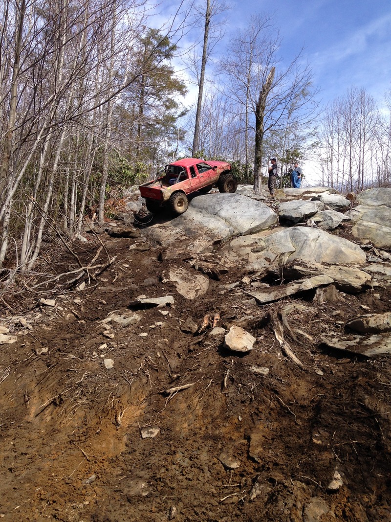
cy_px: 261
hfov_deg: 42.9
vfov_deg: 55.4
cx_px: 196
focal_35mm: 33
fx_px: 497
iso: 50
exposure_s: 1/742
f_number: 2.4
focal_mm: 4.12
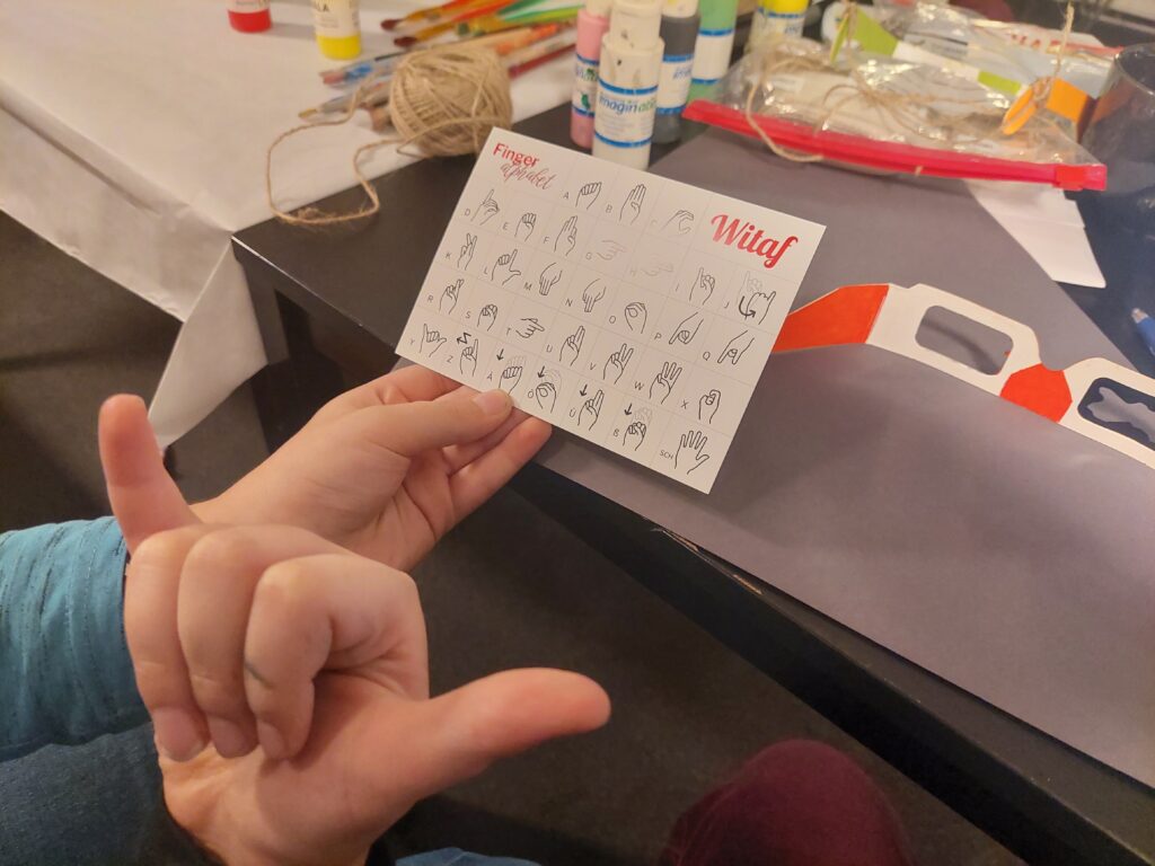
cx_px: 578
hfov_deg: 71.6
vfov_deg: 56.8
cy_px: 433
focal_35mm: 24
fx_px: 801
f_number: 1.8
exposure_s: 1/33
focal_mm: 5.23
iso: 500
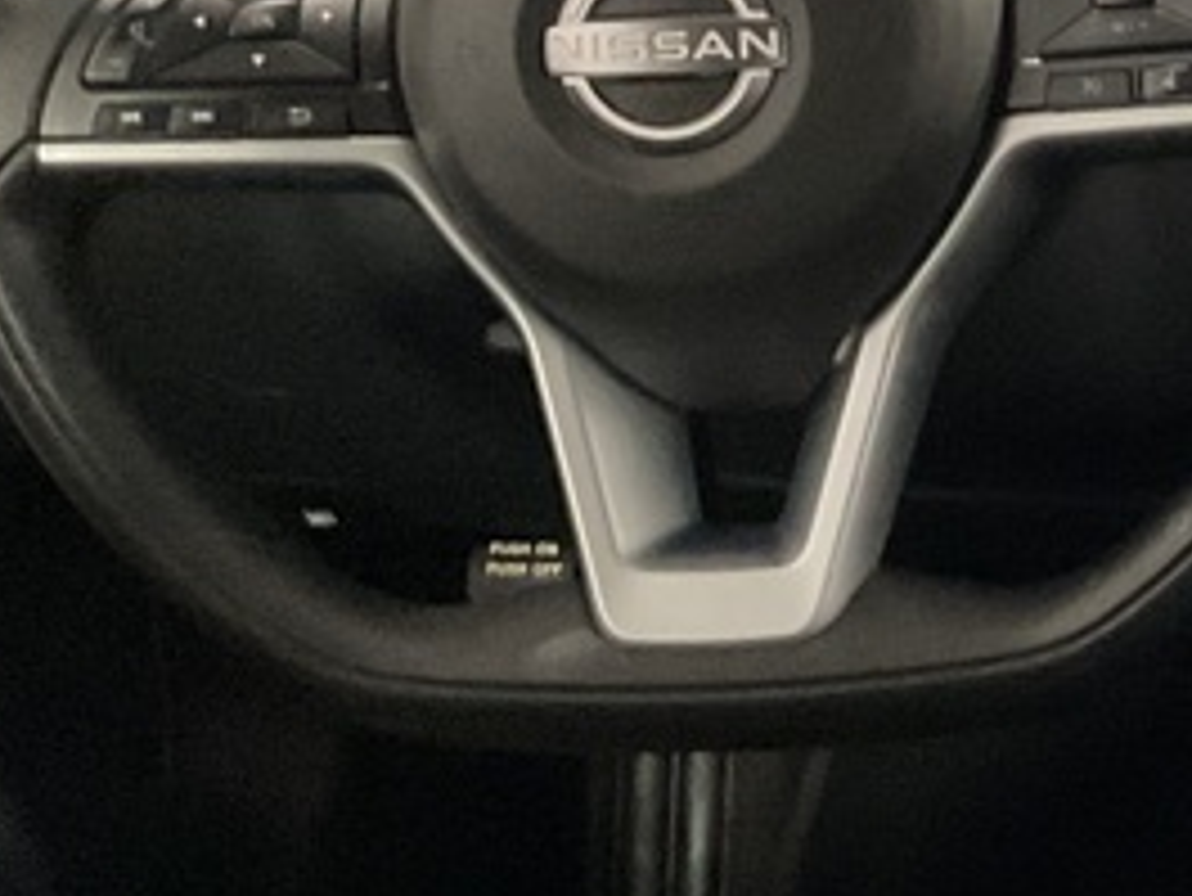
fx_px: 3617
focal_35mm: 105
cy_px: 333
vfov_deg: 14.1
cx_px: 1660
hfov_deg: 17.3
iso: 250
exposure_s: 1/25
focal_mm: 3
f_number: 1.8
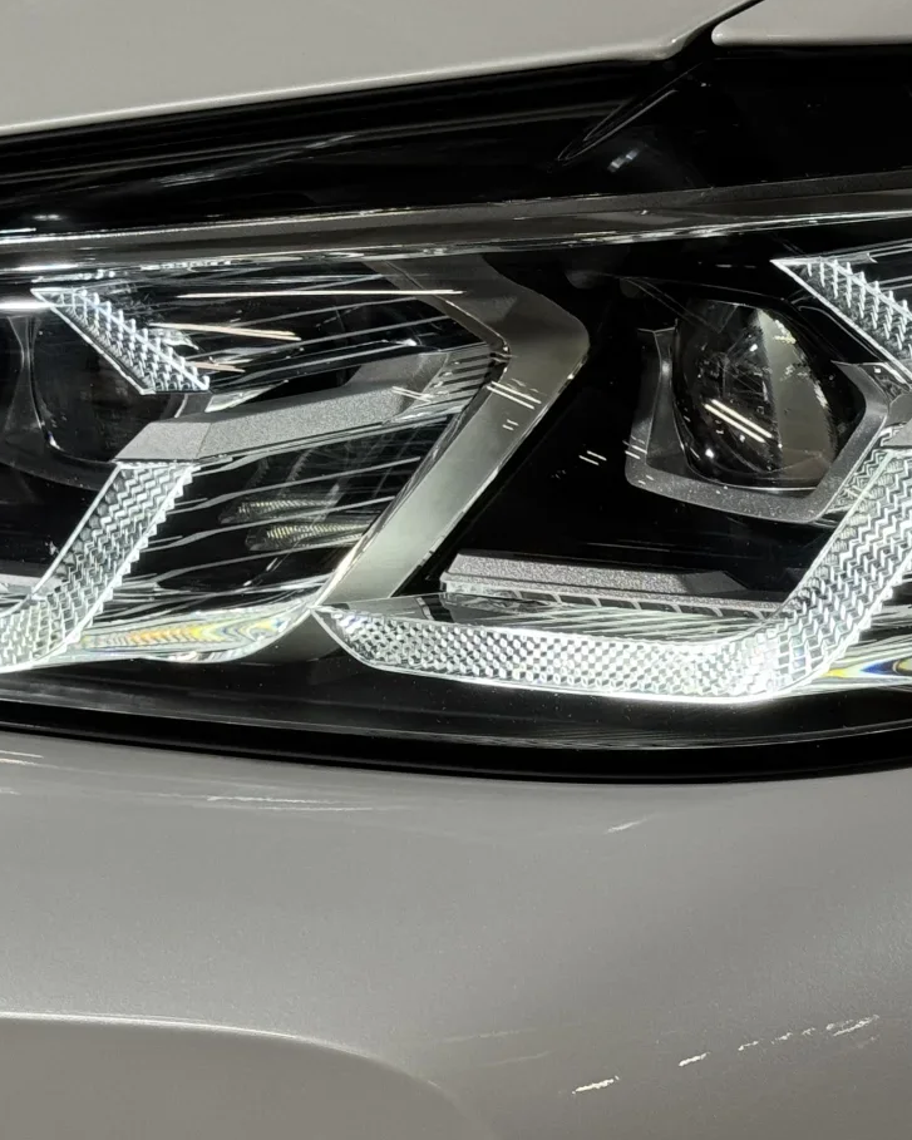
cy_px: 458
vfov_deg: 19.3
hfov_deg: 15.5
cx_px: 507
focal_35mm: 99
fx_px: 3341
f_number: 1.78
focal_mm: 6.76
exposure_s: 1/61
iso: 100
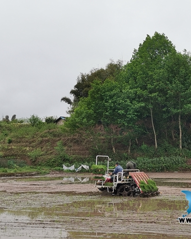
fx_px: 481
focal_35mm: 68
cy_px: 120
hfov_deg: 22.4
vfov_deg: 27.9
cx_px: 130
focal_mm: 4.75
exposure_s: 1/450
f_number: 1.8
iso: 50
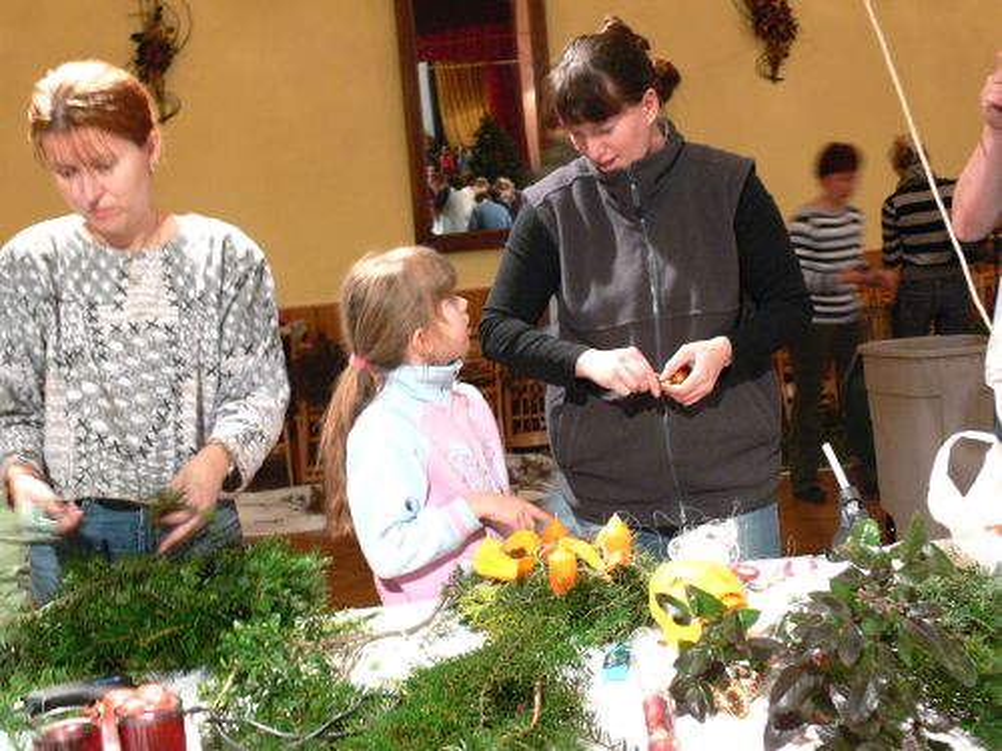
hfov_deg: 42.1
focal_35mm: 45
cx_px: 501
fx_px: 1303
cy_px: 376
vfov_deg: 32.2
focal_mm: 9.5
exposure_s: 1/10
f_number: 3.2
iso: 200
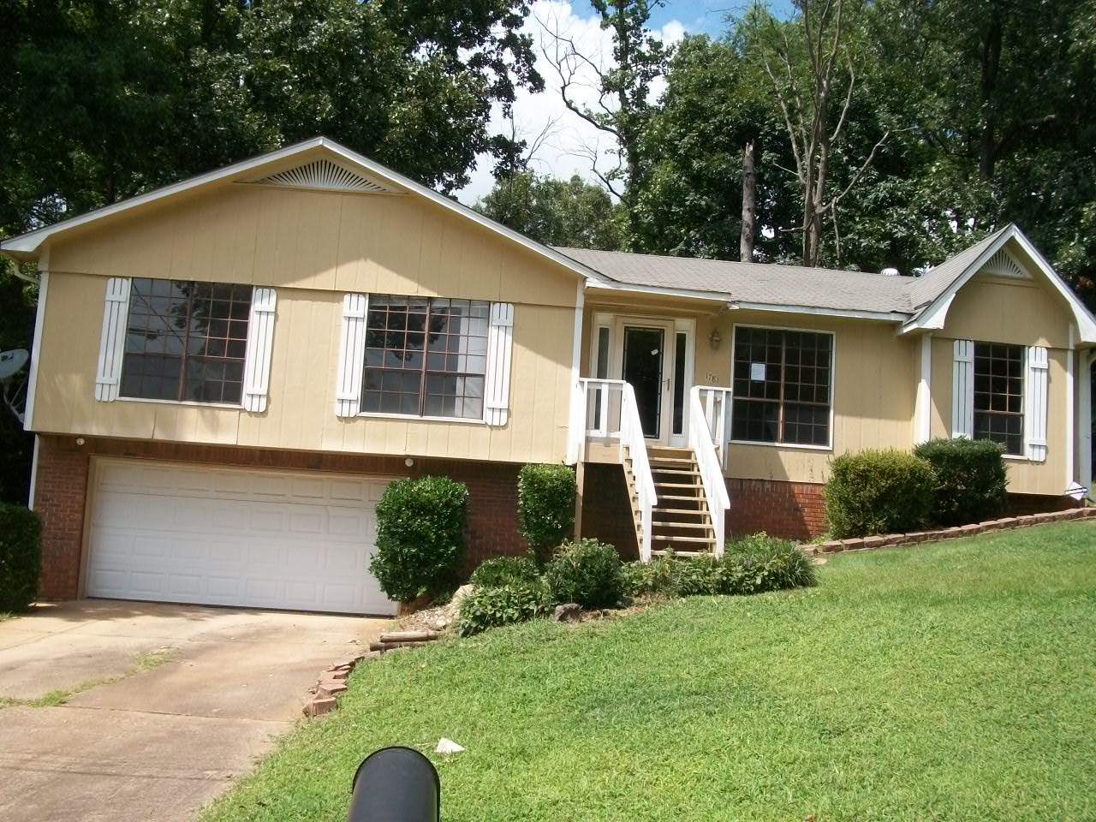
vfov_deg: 44.2
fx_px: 1013
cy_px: 411
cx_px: 548
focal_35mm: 32
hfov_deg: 56.8
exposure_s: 1/320
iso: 80
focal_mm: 5.7
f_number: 5.5
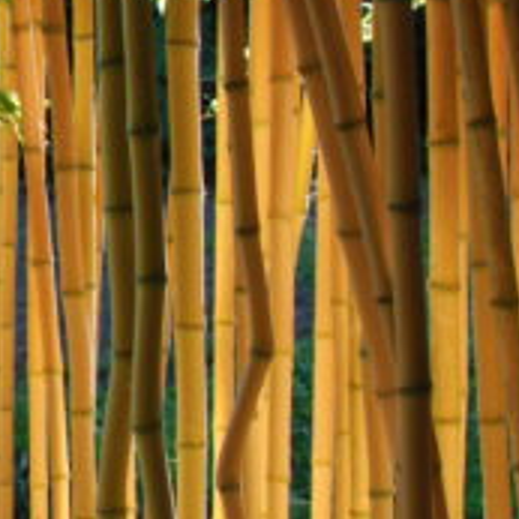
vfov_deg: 14.0
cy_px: 246
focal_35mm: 125
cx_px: -342
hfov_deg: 12.9
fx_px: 2120
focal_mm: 22
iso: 400
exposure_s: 1/100
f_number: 7.1
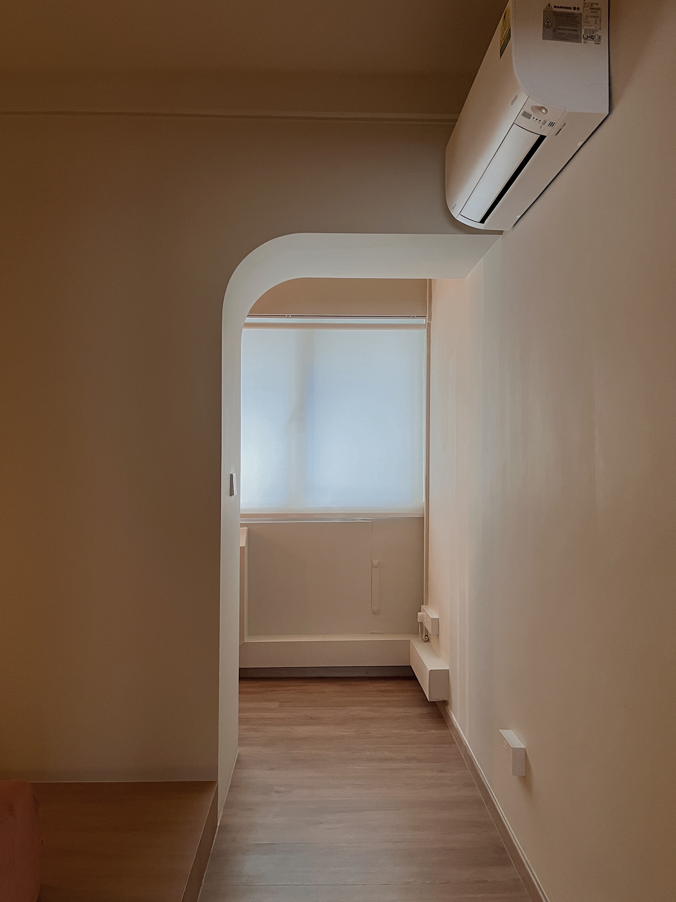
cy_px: 451
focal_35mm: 26
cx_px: 338
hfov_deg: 53.1
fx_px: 677
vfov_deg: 67.3
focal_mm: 5.1
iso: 400
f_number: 1.6
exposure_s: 1/50
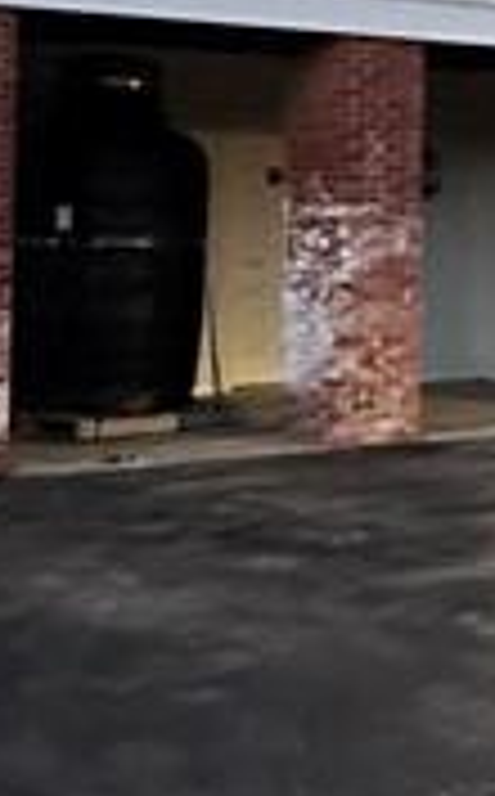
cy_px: 94
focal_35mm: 86
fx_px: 1864
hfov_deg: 14.8
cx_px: 549
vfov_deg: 23.5
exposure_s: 1/41
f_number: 2.2
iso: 1250
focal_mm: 2.22
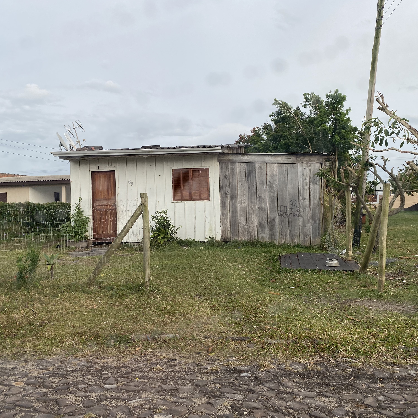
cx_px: 218
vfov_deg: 52.5
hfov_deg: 52.5
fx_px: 424
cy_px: 208
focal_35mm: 31
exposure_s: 1/238
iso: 32
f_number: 1.8
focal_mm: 4.25
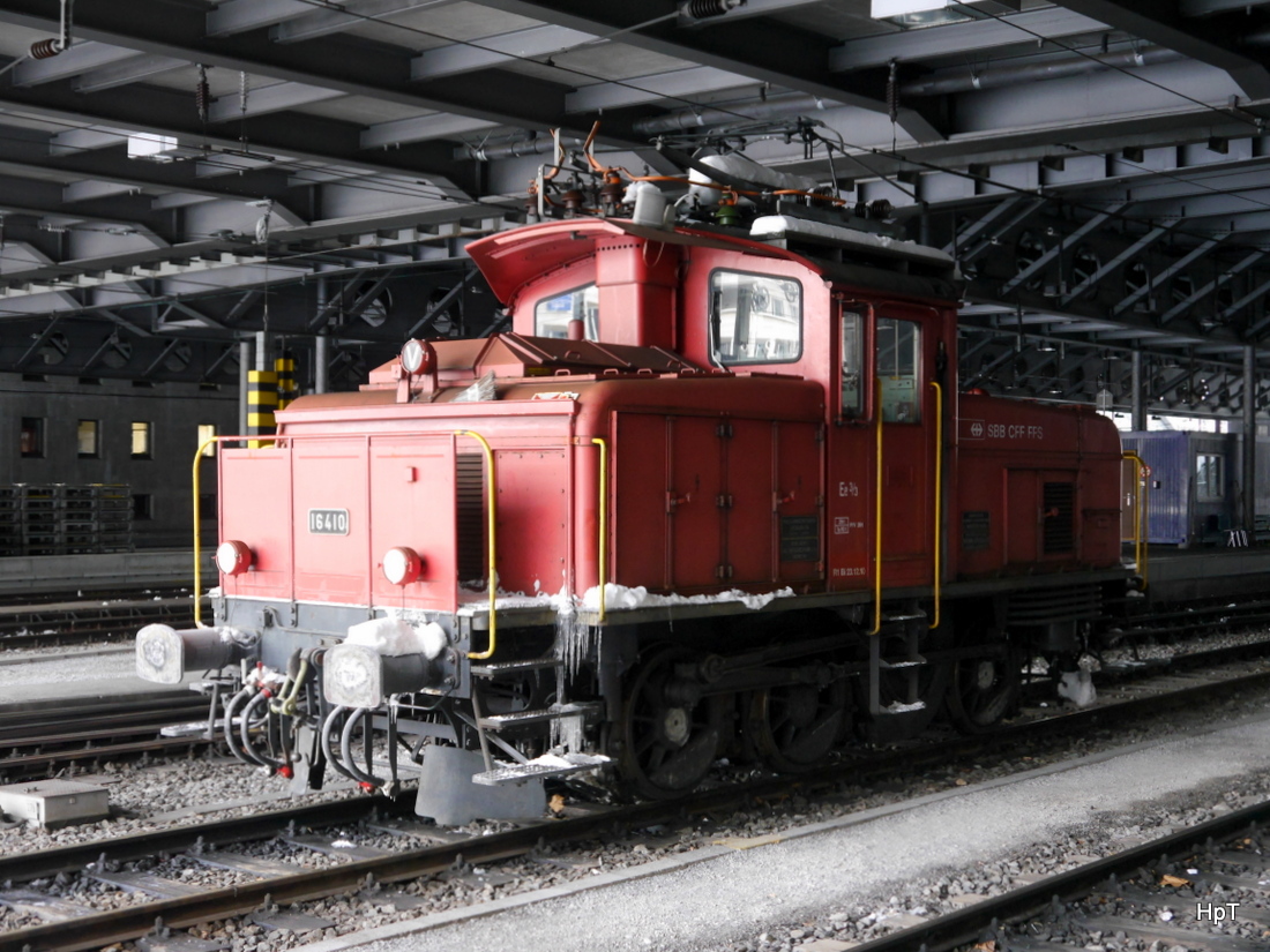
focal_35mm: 50
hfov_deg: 38.2
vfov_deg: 29.1
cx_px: 635
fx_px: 1834
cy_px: 476
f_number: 4.6
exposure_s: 1/60
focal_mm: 25
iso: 1000
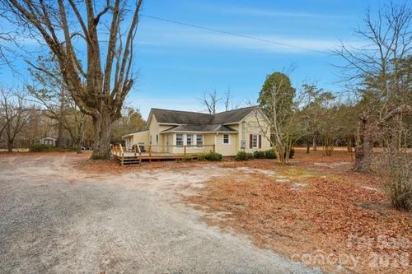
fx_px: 183
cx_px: 206
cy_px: 137
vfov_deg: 73.7
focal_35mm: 16
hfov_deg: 96.8
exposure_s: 1/1250
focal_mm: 16
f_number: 10
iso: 200
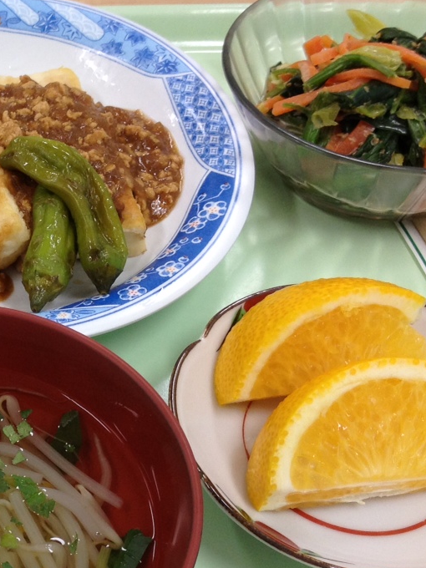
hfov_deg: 16.5
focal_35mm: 84
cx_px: -143
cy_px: 392
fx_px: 1378
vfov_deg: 23.2
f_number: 2.4
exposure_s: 1/40
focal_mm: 4.28
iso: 64
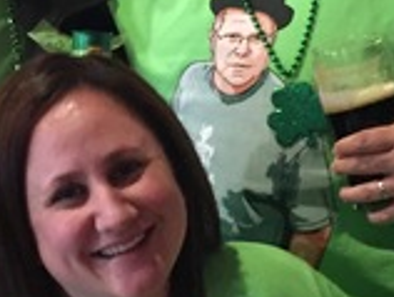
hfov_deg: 14.9
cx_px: 185
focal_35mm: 132
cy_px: 87
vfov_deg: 11.2
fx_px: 1505
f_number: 2.2
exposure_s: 1/15
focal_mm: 4.15
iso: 400
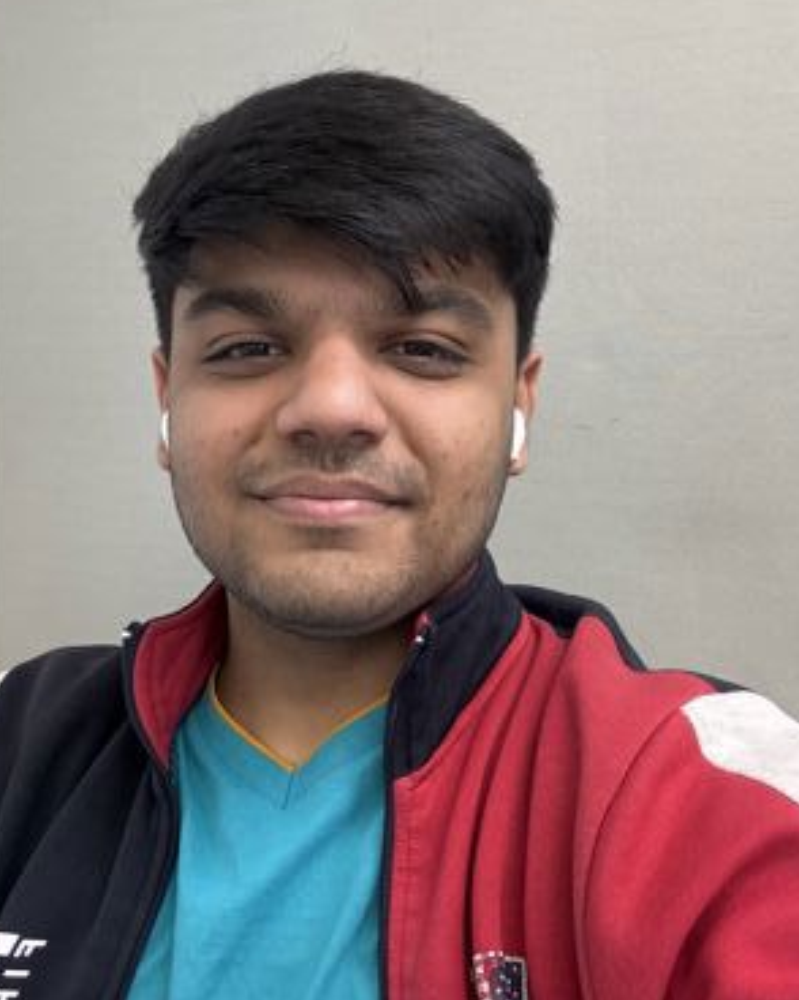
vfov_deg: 51.5
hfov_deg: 42.2
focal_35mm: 35
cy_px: 516
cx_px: 367
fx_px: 1035
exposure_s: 1/60
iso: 200
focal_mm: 2.69
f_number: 1.9
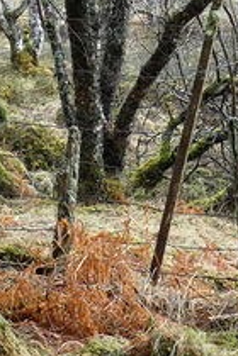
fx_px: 2181
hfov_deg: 6.2
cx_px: 97
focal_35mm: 220
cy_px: 47
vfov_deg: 9.3
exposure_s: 1/80
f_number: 4.4
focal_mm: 13.3
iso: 320
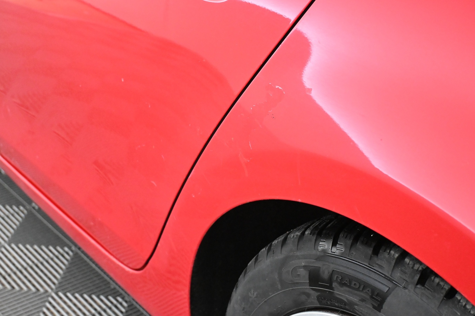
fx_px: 792
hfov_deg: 33.4
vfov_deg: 22.6
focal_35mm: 60
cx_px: 238
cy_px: 158
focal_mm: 40
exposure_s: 1/60
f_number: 5.6
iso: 6400
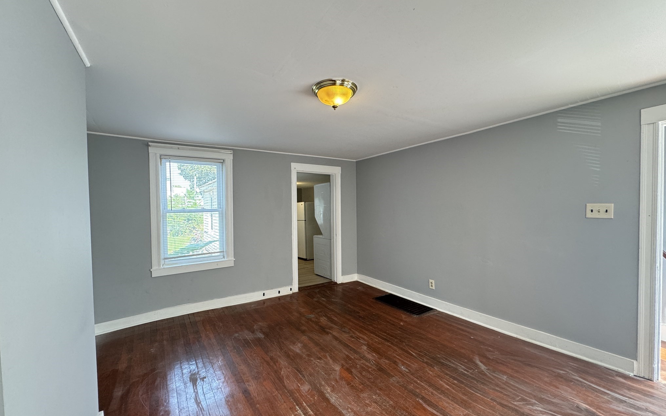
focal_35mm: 15
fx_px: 272
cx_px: 336
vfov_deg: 74.8
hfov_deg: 101.5
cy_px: 216
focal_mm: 2.22
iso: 200
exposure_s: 1/120
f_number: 2.2
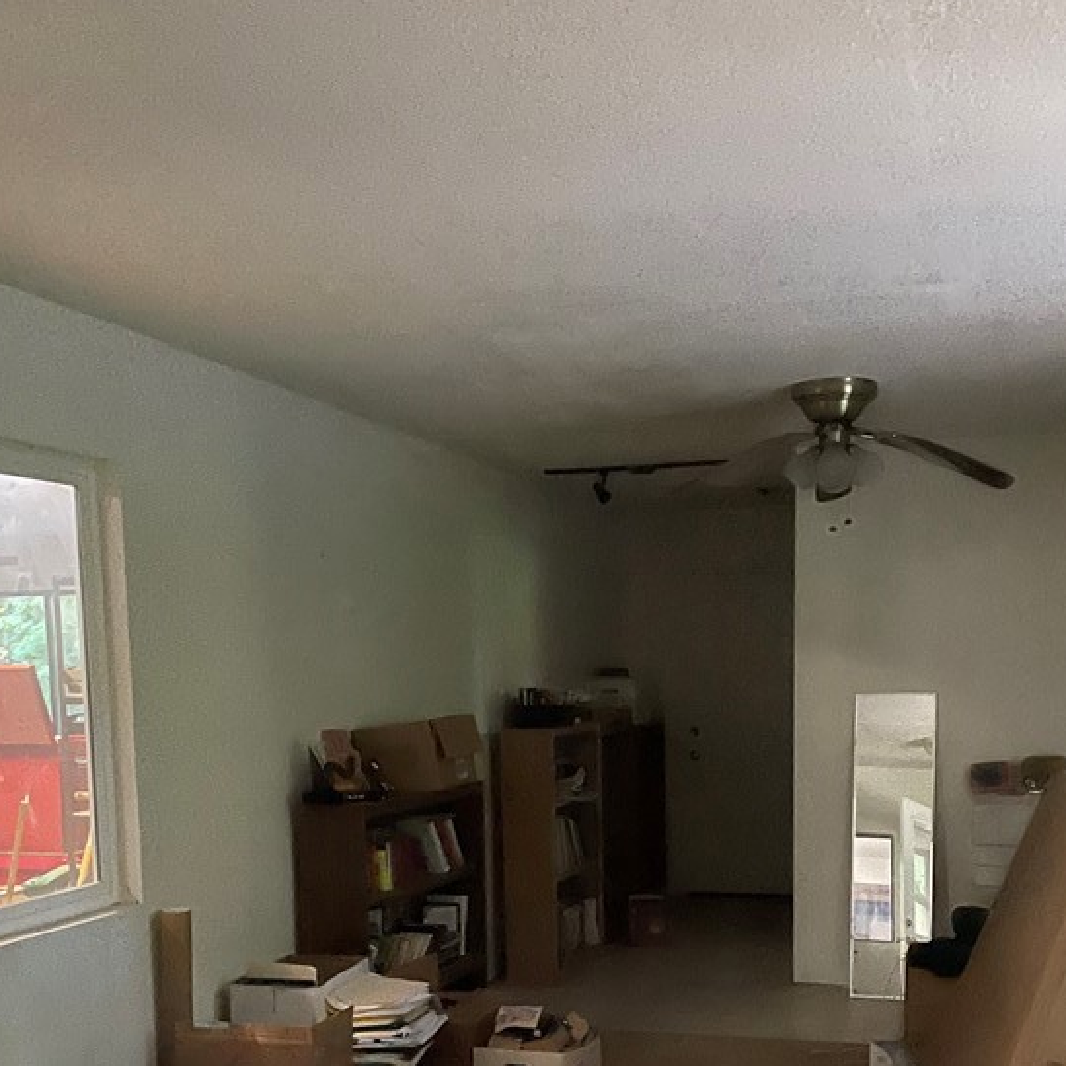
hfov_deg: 39.2
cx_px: 534
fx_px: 1498
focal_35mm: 43
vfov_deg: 38.0
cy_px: 824
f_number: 1.6
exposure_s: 1/24
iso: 800
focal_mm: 4.2
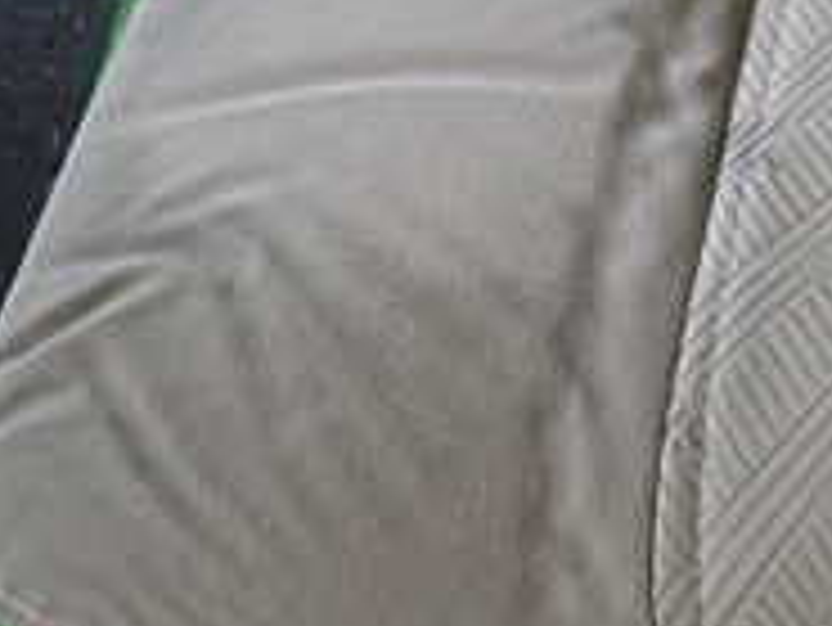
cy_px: 54
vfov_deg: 17.9
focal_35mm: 81
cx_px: 1115
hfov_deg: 21.5
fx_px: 1948
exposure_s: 1/60
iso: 160
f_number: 2
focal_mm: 4.5
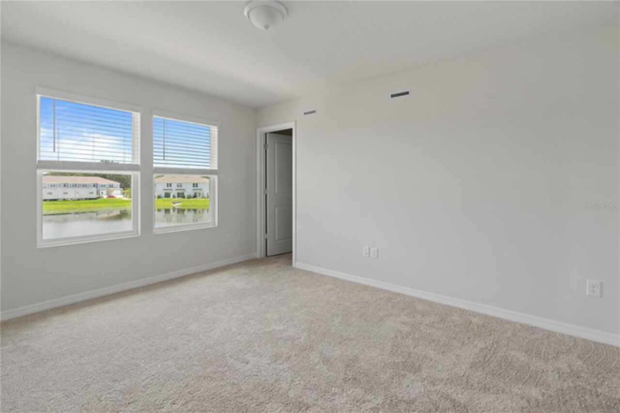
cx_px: 310
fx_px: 275
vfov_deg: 73.7
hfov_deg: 96.8
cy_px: 206
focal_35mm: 16
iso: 100
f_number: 9
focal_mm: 16
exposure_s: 1/4
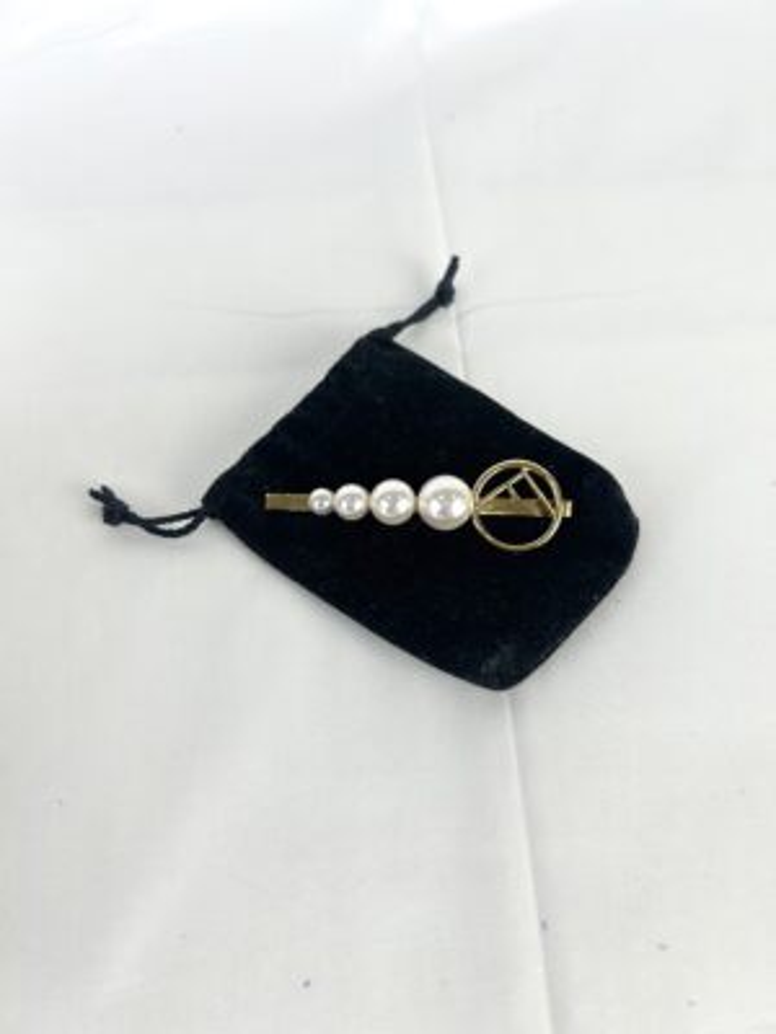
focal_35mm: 26
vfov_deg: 67.3
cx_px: 388
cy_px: 517
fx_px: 777
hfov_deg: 53.1
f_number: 1.5
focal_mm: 5.7
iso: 32
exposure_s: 1/109
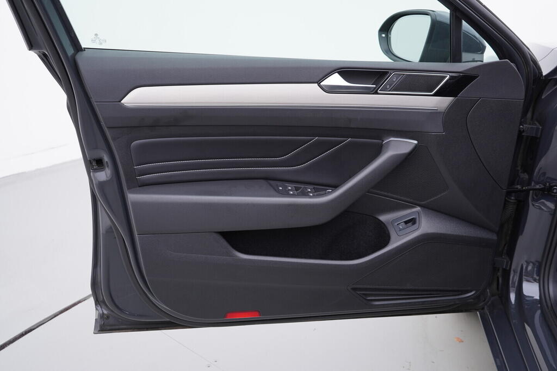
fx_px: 557
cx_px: 278
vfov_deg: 36.9
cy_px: 186
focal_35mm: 36
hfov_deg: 53.1
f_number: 3.2
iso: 125
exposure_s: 1/50
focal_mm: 24
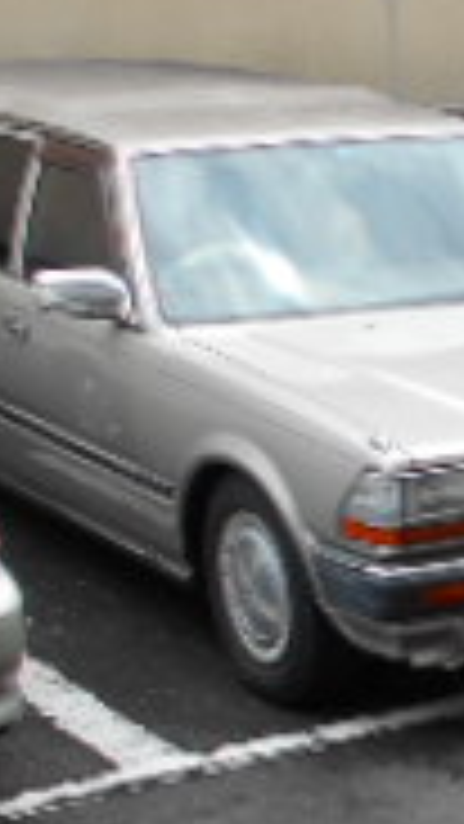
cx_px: 1203
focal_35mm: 99
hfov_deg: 10.2
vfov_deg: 21.2
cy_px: 689
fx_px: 2164
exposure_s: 1/640
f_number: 3.2
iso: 80
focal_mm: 4.6
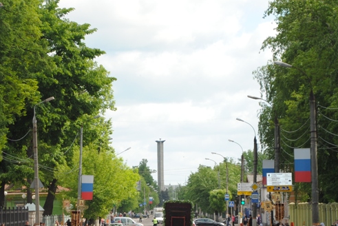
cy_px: 152
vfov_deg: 8.0
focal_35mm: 172
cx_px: 159
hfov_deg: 11.9
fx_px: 1616
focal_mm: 55
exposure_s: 1/200
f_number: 5.6
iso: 100
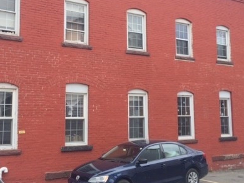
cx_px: 96
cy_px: 74
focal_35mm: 49
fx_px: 345
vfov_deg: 29.6
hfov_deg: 38.7
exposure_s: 1/774
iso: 32
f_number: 2.2
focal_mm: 4.12
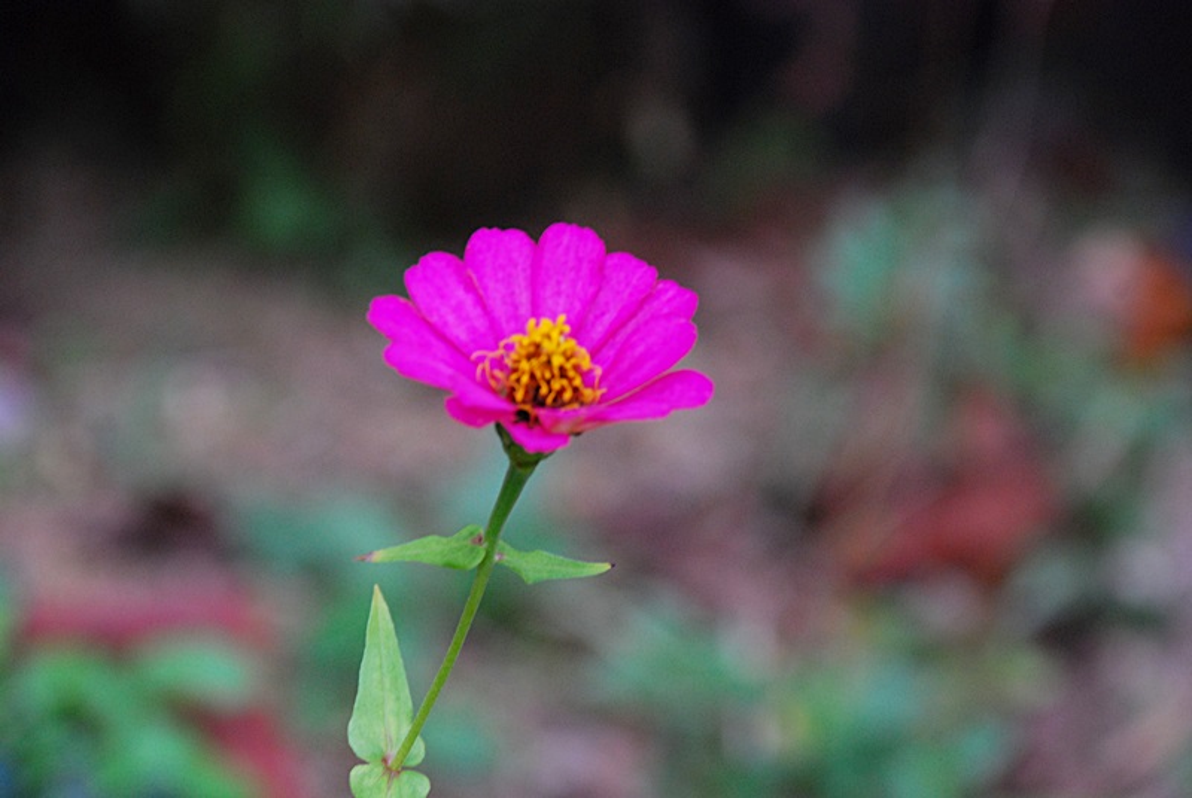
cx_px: 596
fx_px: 4974
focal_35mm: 150
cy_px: 399
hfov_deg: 13.7
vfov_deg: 9.2
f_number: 5.6
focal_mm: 100
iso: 560
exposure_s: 1/30
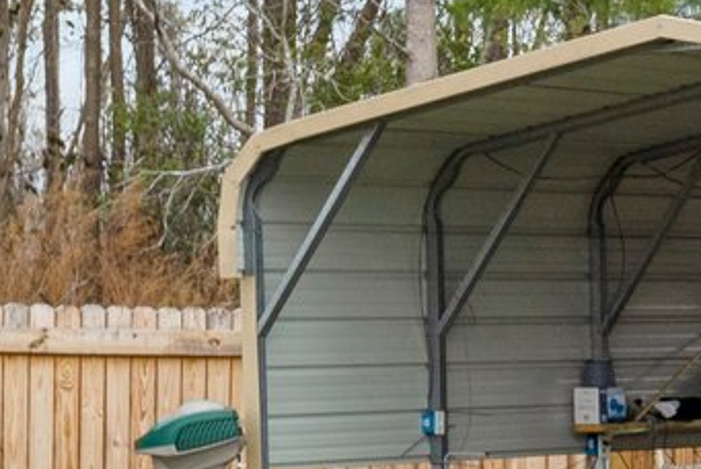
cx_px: 1538
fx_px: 4326
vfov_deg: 6.2
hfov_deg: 8.6
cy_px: 345
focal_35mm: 222
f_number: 8
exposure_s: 1/200
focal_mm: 37
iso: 200
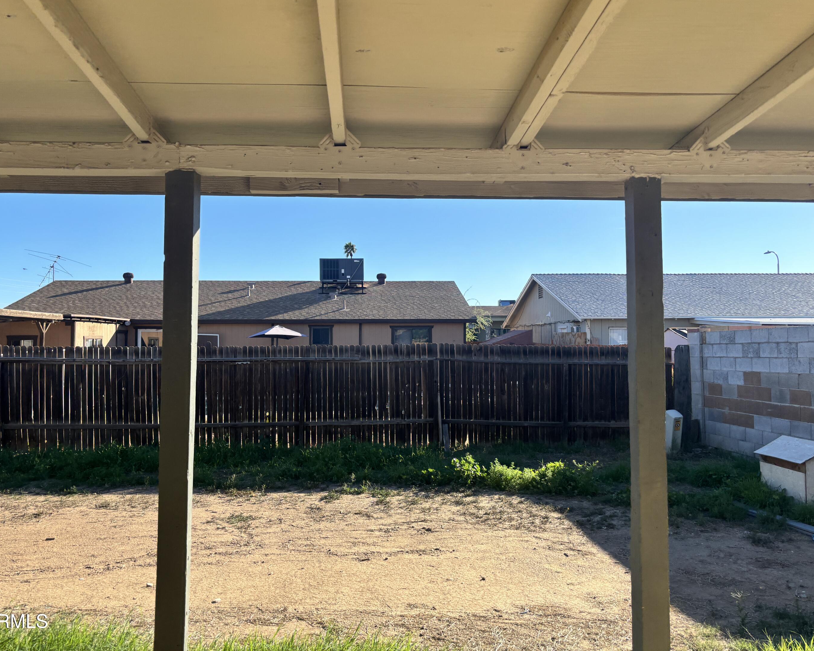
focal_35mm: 28
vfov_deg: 51.5
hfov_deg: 62.2
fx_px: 675
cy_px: 315
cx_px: 384
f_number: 1.6
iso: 50
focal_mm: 5.96
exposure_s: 1/1845
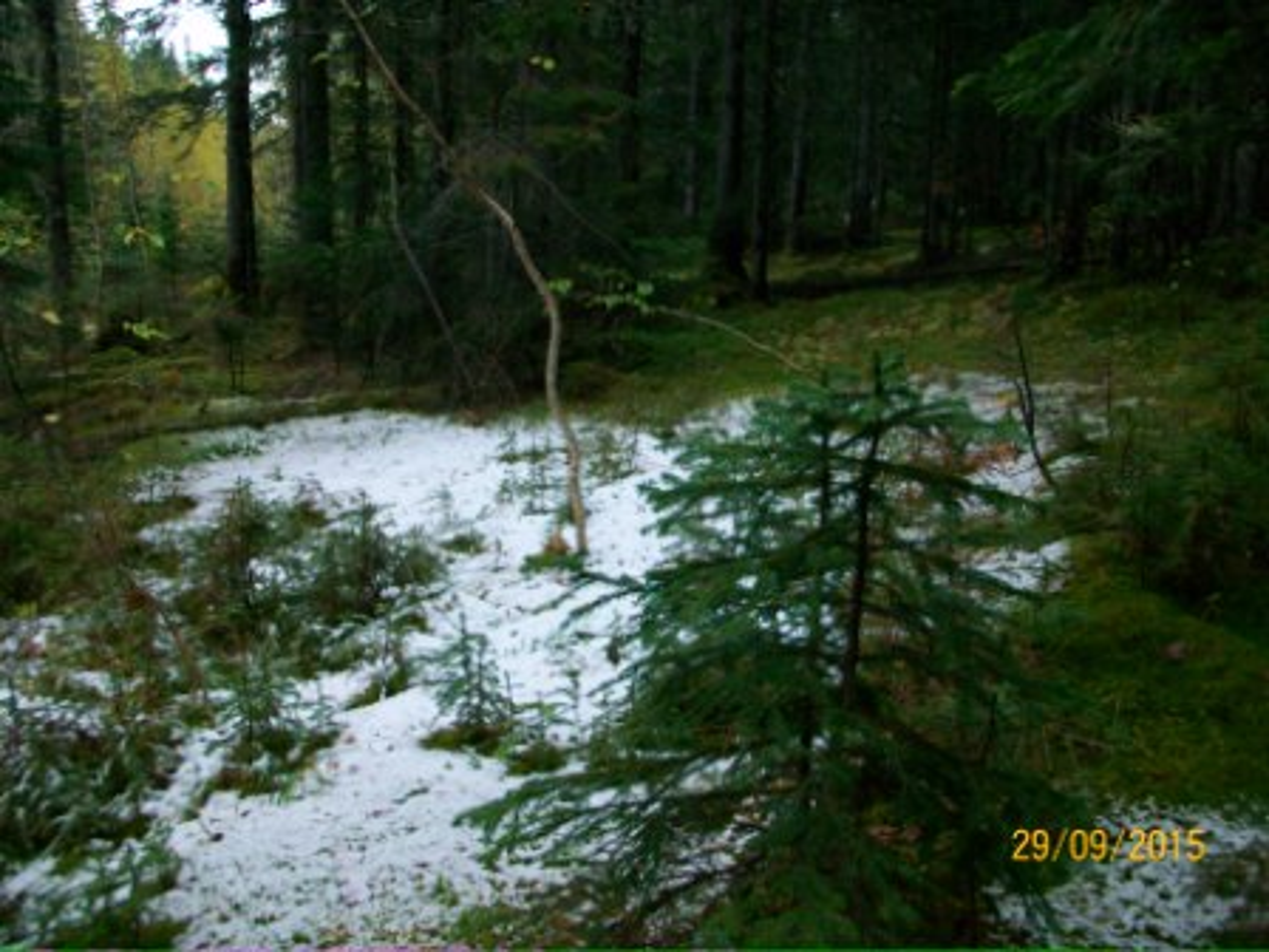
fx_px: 1173
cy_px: 476
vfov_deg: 44.2
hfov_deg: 56.8
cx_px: 634
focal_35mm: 32
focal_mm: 5.7
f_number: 2.8
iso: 89
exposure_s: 1/60
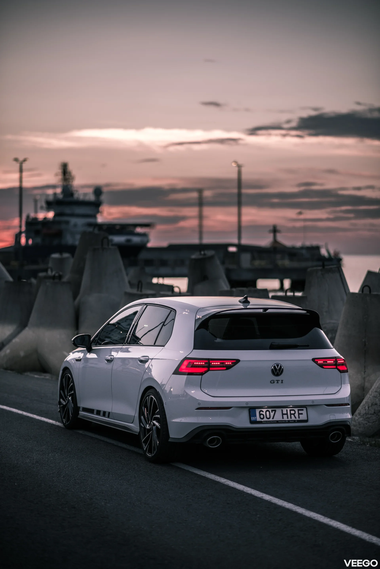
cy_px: 284
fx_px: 1344
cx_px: 190
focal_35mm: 85
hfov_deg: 16.1
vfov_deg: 23.9
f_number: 1.8
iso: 200
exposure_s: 1/400
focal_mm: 85
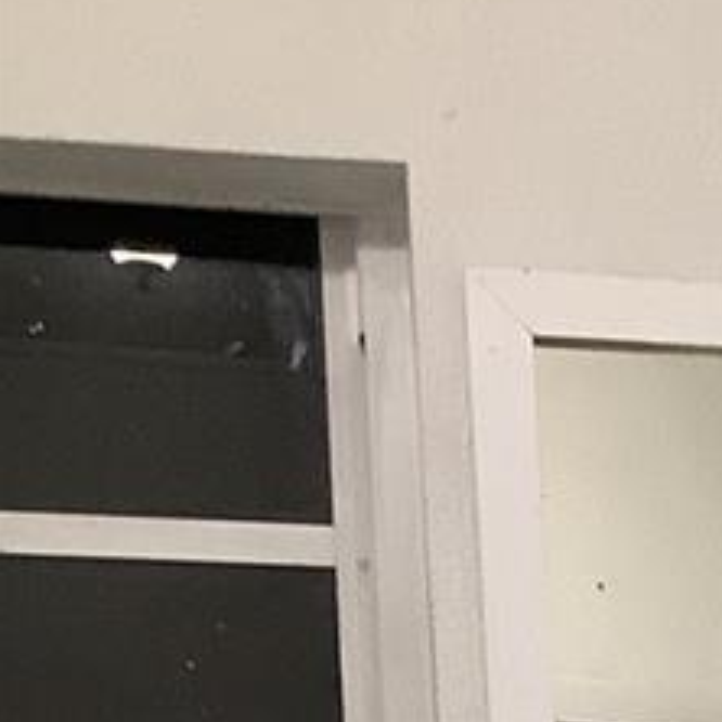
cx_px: 1457
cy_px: 1538
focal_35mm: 148
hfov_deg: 10.8
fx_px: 3492
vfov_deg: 10.6
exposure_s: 1/60
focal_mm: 3.3
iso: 320
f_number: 2.4
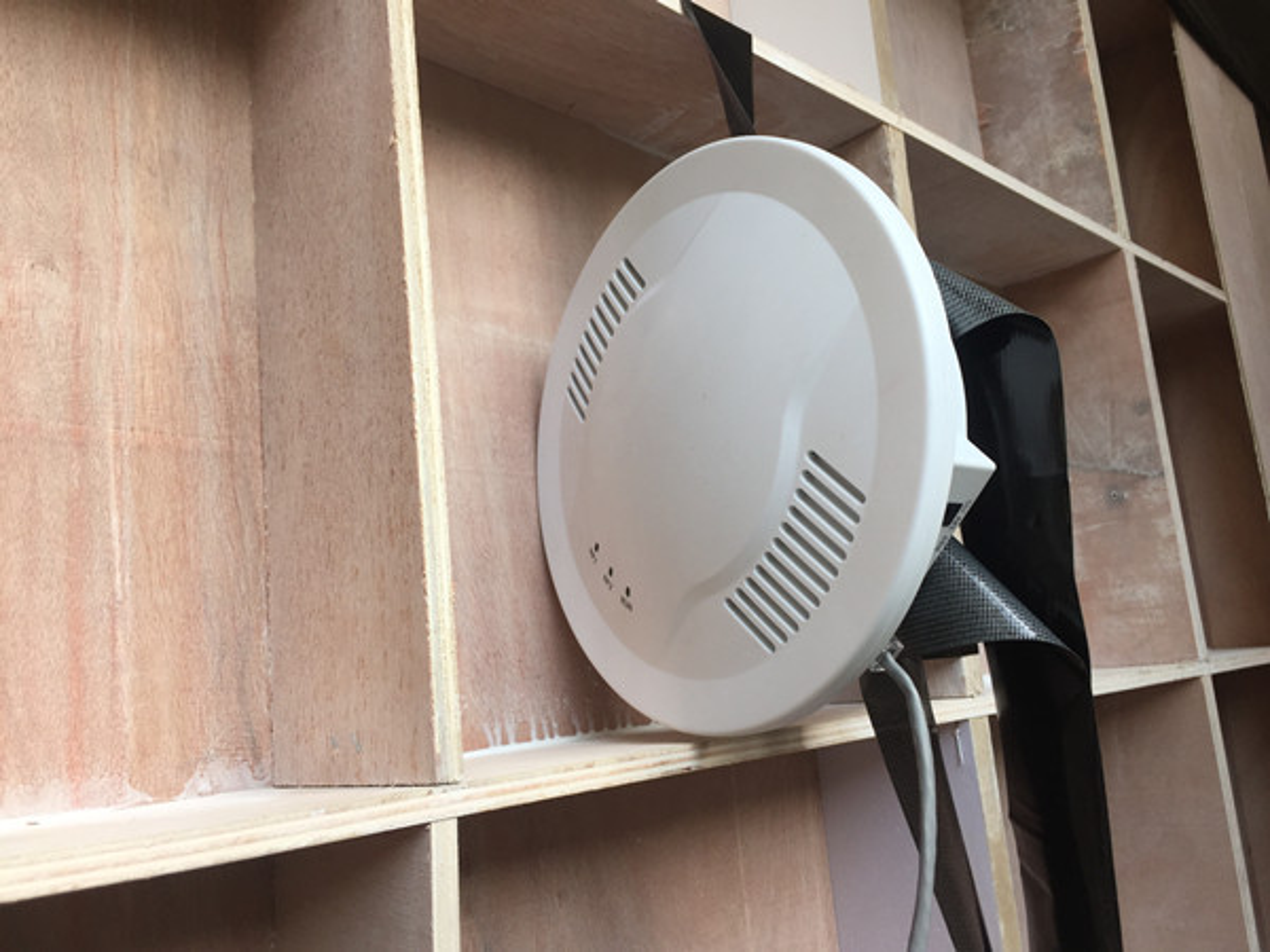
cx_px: 635
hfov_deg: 61.7
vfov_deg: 48.2
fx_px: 1064
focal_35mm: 29
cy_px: 476
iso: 32
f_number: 2.2
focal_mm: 4.15
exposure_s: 1/182
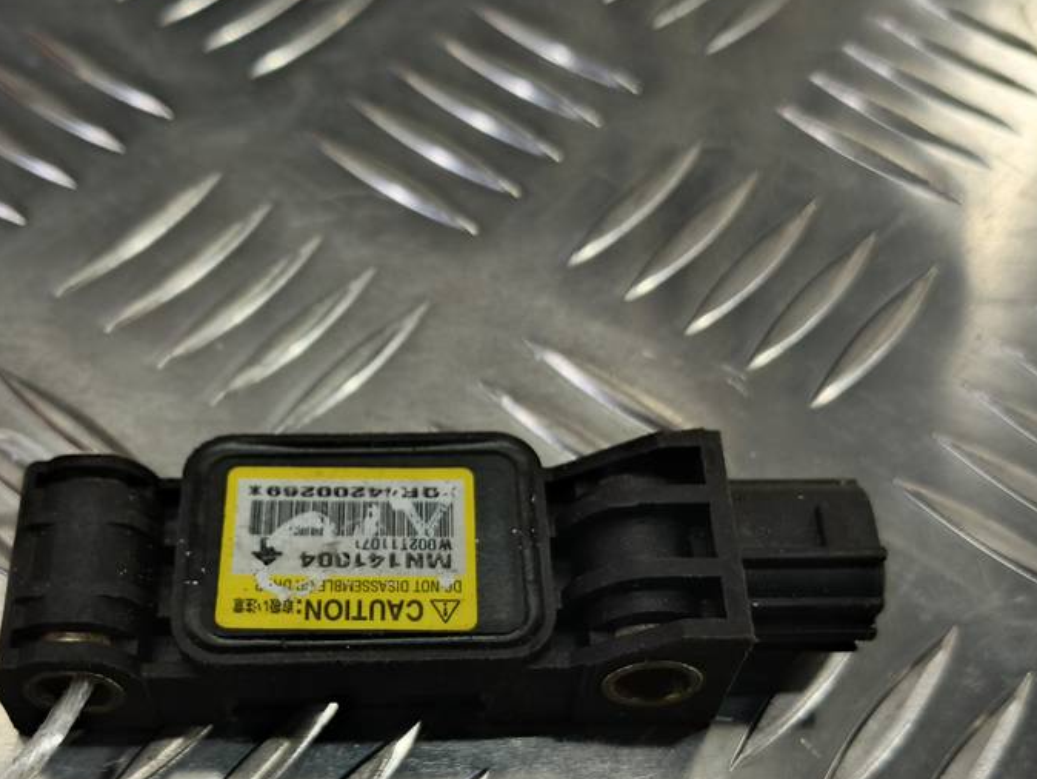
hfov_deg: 45.4
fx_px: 1229
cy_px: 574
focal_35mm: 41
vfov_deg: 34.5
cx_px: 386
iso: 132
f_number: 1.6
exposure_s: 1/66.7
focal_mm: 4.11
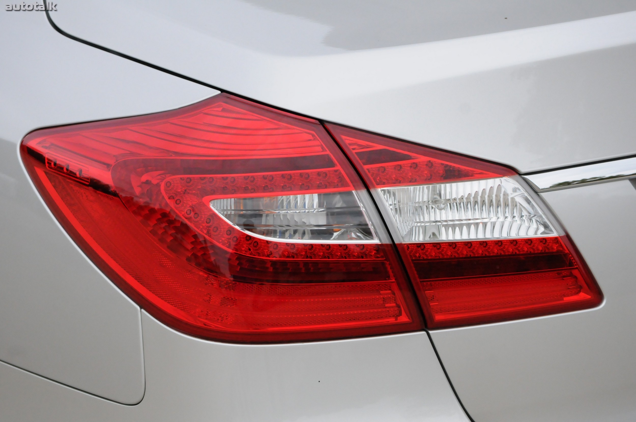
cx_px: 318
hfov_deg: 20.6
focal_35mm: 99
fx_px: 1747
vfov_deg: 13.8
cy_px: 211
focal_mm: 66
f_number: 8
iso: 2000
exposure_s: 1/1600
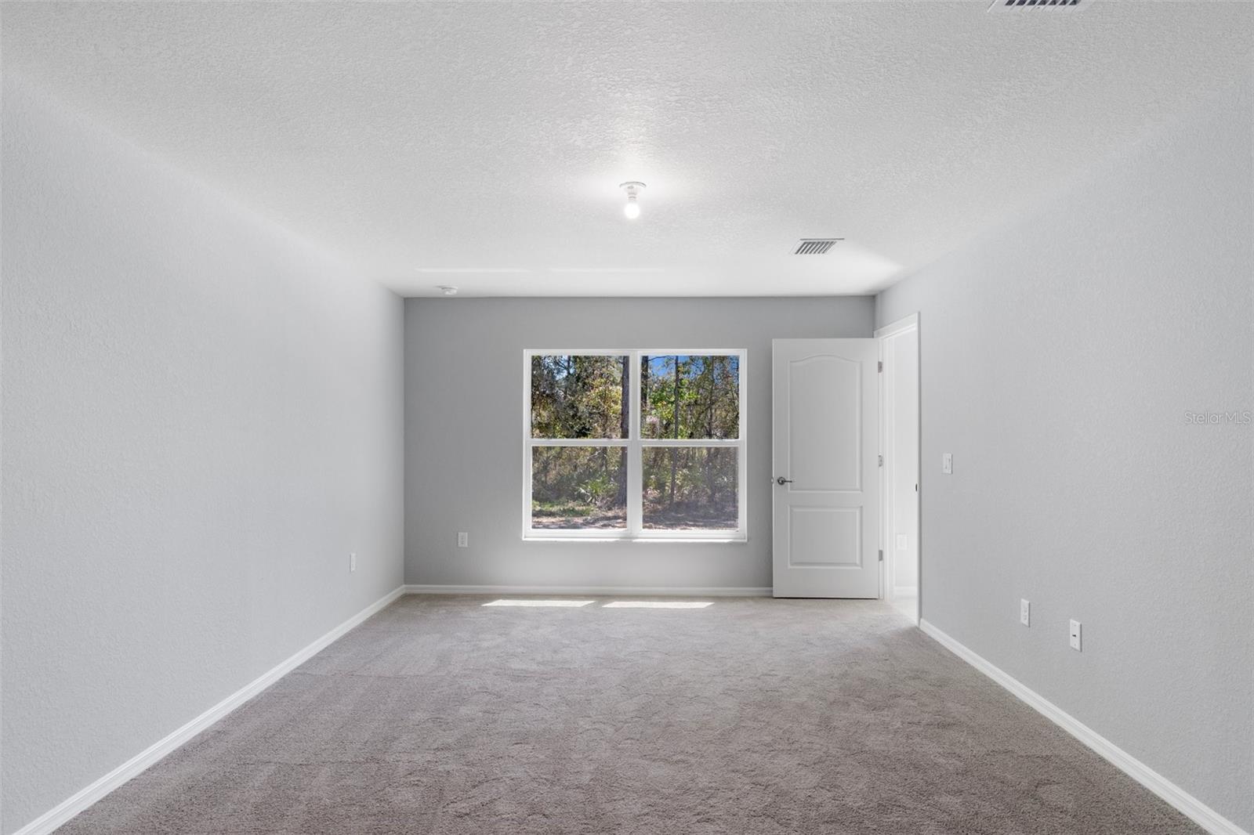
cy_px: 418
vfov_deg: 59.5
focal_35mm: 21
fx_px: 731
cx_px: 627
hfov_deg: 81.2
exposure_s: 1/10
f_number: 8
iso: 320
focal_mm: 14
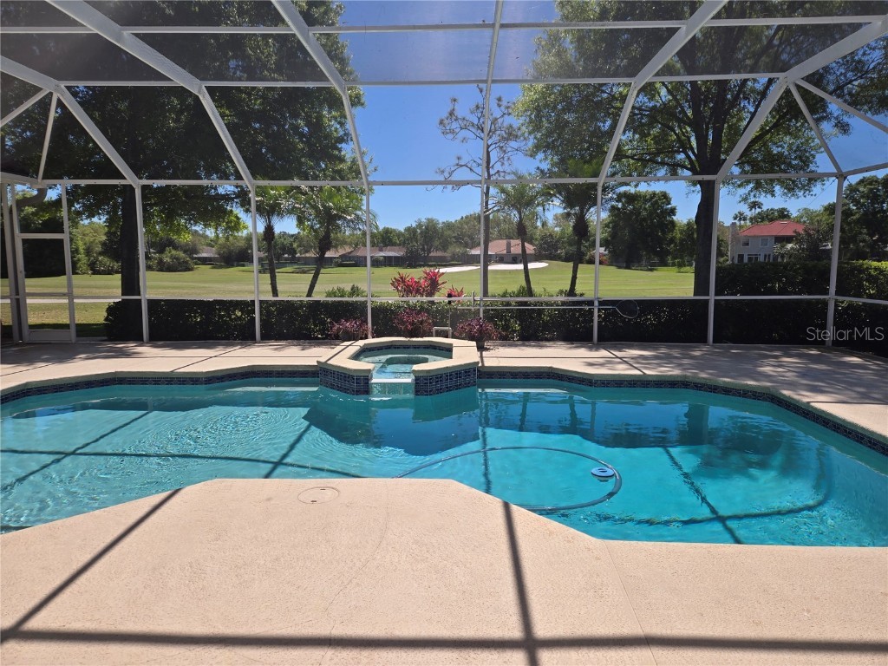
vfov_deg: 58.9
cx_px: 444
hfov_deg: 73.9
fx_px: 590
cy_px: 333
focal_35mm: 23
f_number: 1.8
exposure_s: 1/1668
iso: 25
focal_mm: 5.4
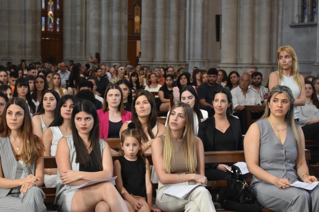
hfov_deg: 23.4
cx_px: 122
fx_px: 768
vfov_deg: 15.8
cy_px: 127
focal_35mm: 87
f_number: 4.5
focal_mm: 45
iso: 1600
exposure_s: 1/40
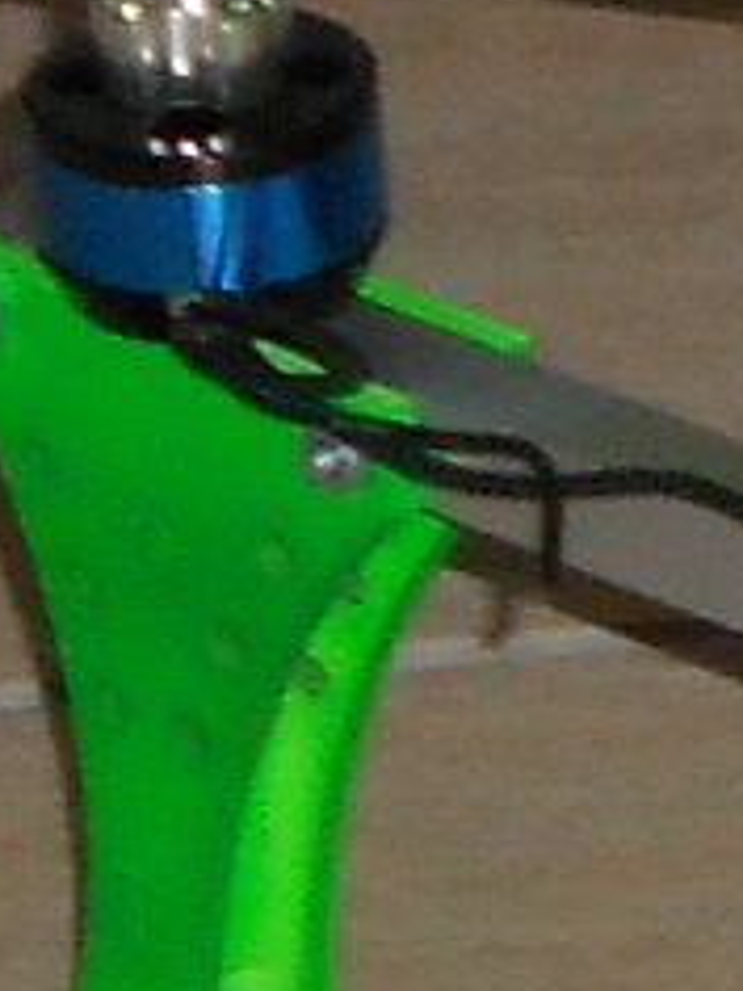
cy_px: 1209
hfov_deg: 2.6
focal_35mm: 572
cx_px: 2405
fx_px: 16370
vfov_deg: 3.5
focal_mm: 11.6
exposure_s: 1/60
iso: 200
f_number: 5.3
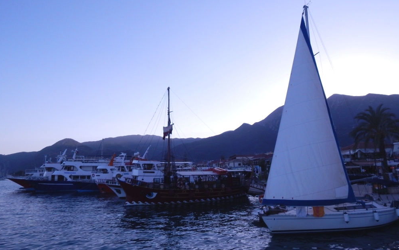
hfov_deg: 74.8
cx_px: 204
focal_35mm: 24
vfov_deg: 51.1
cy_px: 128
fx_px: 261
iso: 125
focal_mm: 4
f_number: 3
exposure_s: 1/1250
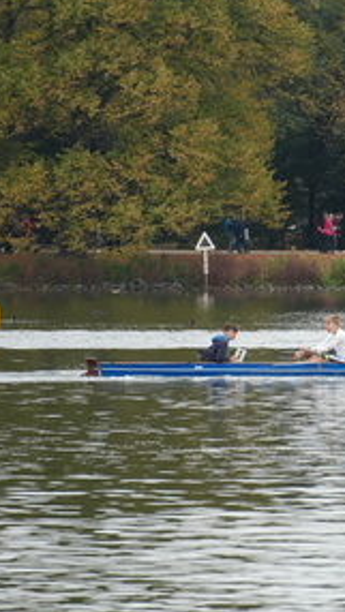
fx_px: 7479
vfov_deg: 4.7
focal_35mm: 460
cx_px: 476
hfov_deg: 2.6
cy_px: 290
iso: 640
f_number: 5.6
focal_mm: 135
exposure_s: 1/250
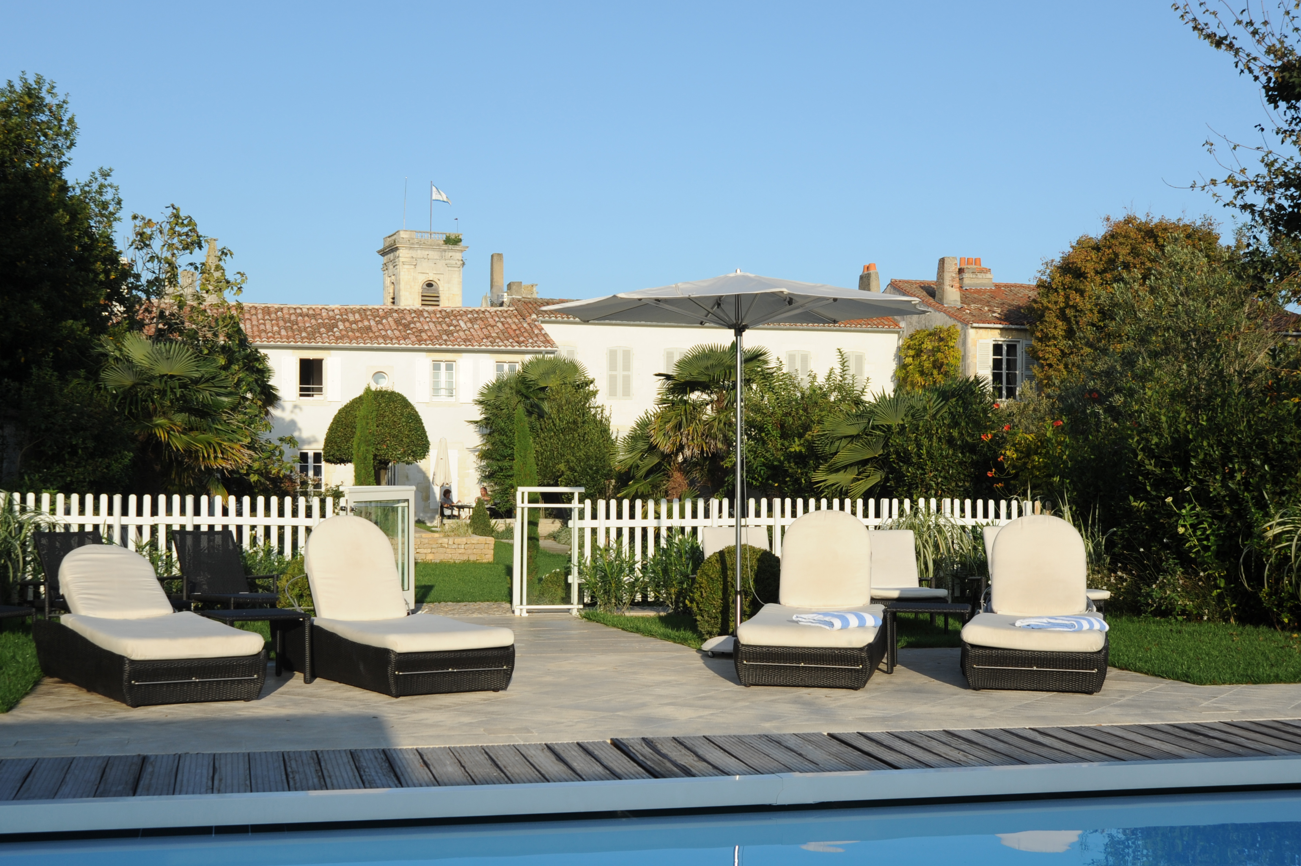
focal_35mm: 45
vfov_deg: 29.8
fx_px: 1625
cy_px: 497
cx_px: 587
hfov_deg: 43.6
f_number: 10
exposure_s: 1/400
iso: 250
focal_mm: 35
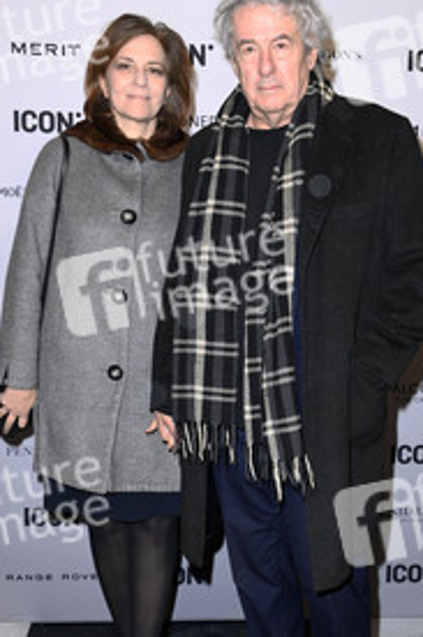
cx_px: 243
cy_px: 397
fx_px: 1026
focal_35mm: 58
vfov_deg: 34.4
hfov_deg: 23.3
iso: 1600
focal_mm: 40
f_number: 5.6
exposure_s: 1/250
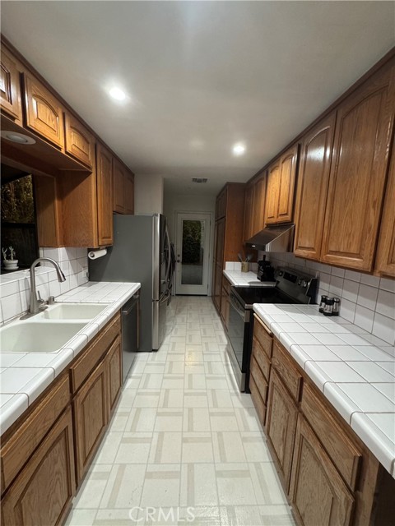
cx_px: 198
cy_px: 263
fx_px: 213
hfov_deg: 85.7
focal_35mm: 14
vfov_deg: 102.1
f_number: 2.2
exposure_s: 1/60
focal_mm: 2.22
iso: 640
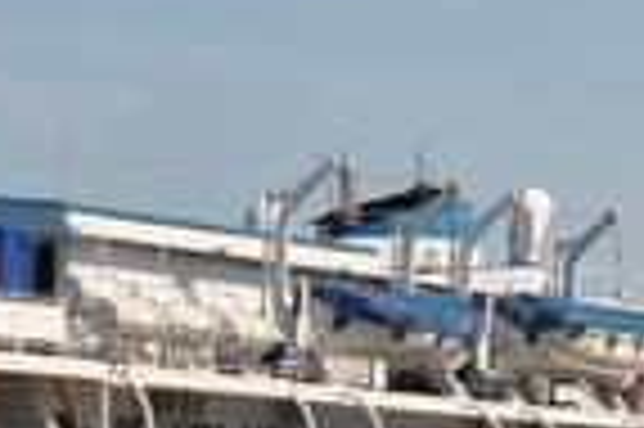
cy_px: 180
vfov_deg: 6.0
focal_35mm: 229
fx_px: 4092
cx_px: 297
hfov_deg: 9.0
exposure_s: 1/320
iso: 100
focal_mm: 34
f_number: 9
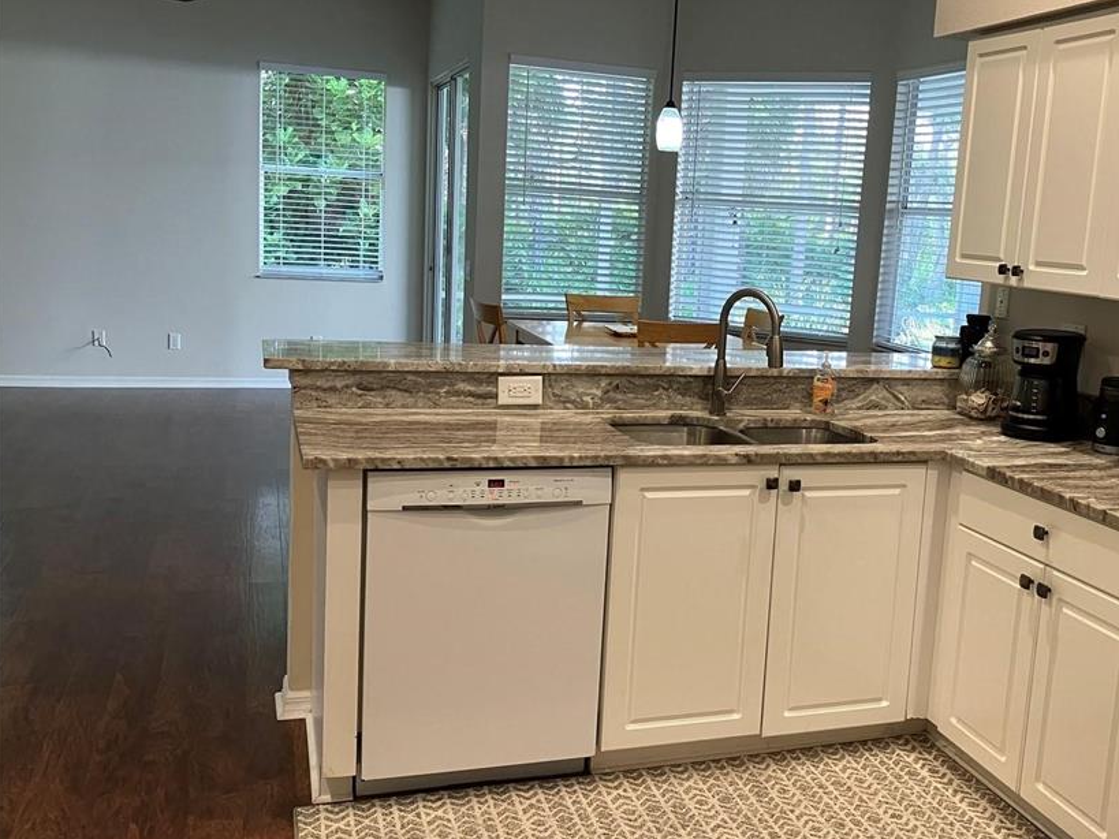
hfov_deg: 52.1
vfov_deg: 40.7
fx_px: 1131
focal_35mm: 35
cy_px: 413
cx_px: 693
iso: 125
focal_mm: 3.99
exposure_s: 1/60
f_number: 1.8
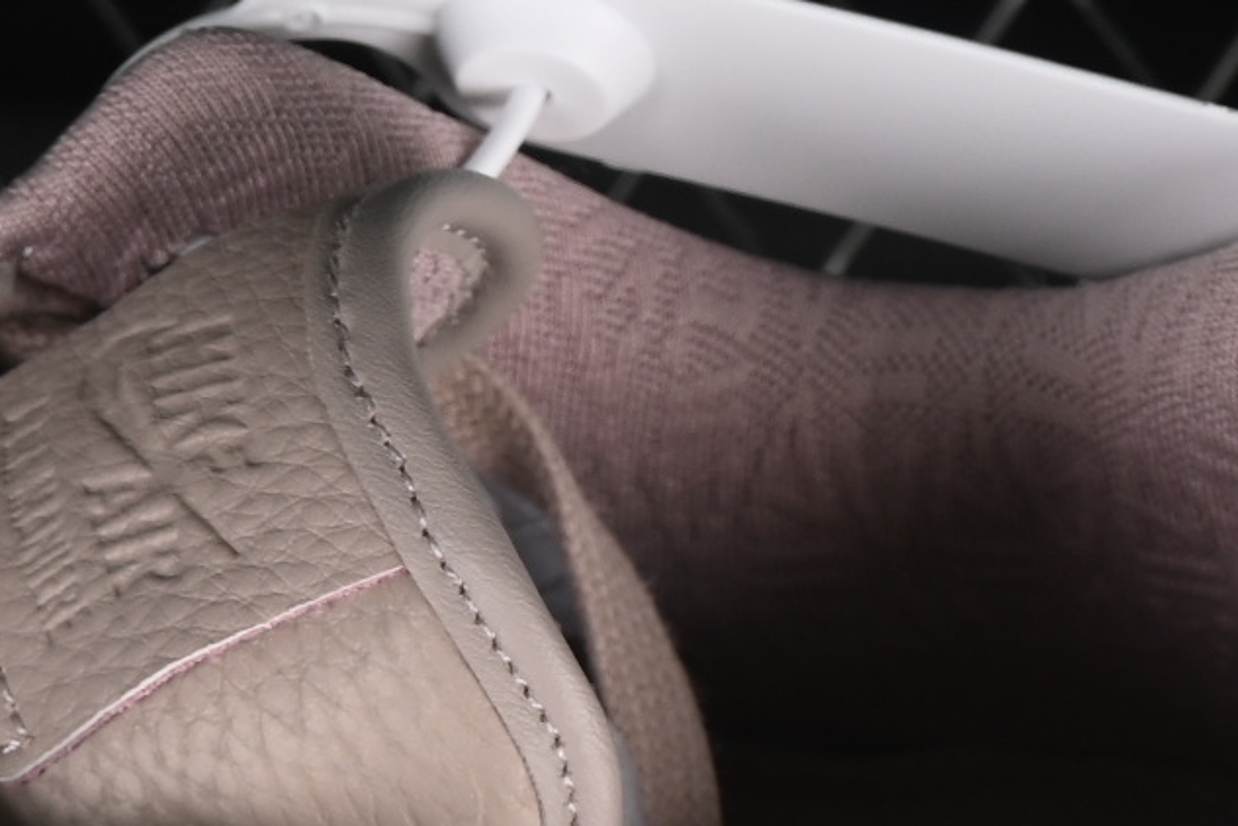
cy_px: 1672
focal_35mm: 330
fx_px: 11347
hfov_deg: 6.2
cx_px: -72
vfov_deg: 4.1
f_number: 7.1
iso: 160
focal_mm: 50
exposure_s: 1/80
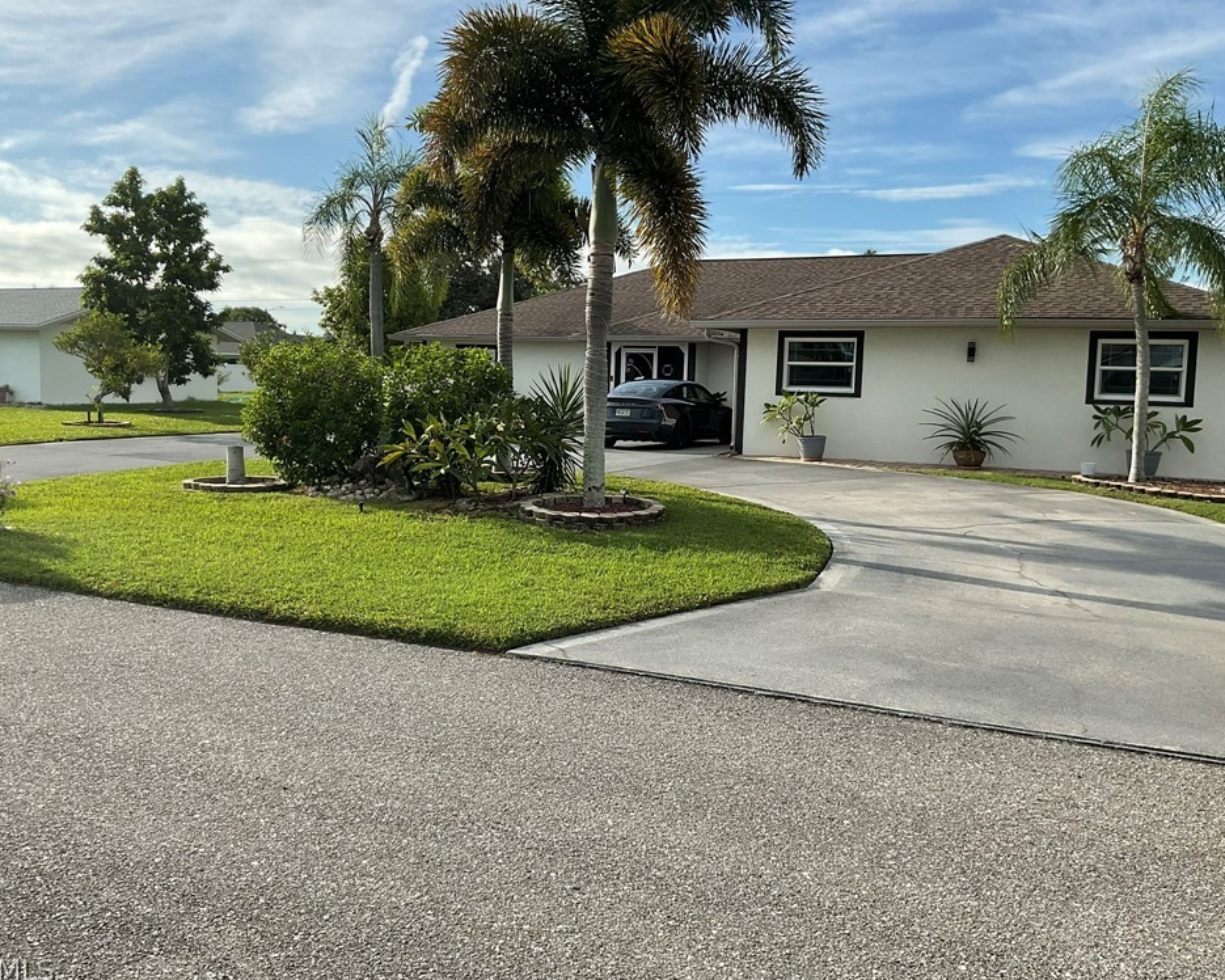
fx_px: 1124
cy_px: 489
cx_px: 601
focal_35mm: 31
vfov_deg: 47.1
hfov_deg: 57.2
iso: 16
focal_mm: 3
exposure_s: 1/1848
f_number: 1.8
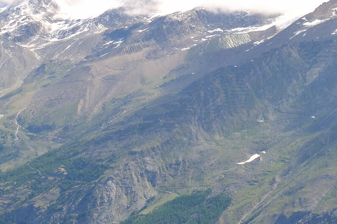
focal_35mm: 154
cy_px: 210
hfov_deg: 13.1
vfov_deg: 8.8
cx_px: -31
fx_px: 1440
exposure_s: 1/250
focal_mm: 34
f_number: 11
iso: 200
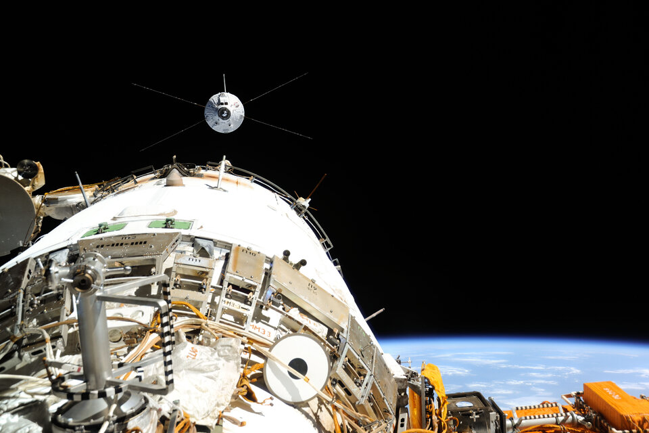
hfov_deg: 46.4
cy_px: 216
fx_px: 757
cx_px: 324
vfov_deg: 31.9
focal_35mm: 42
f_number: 10
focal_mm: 42
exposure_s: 1/800
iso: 400
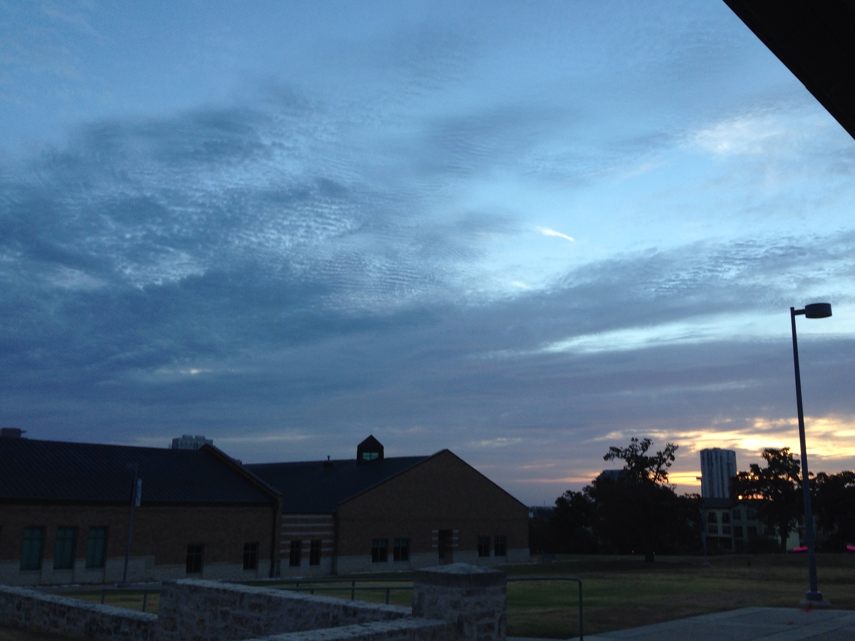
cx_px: 440
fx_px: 840
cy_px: 328
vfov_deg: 41.8
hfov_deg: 53.9
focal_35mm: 34
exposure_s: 1/136
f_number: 2.4
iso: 50
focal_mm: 4.12
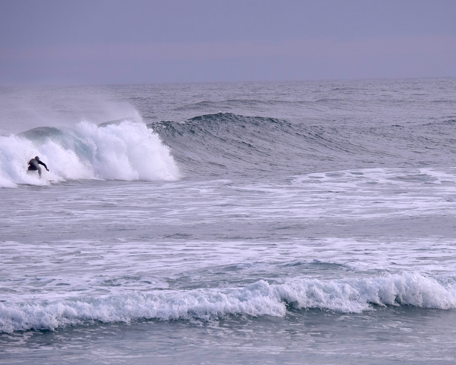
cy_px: 182
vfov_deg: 4.0
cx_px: 233
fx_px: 5265
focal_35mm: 390
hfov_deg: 5.0
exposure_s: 1/500
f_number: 10
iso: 200
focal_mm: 230
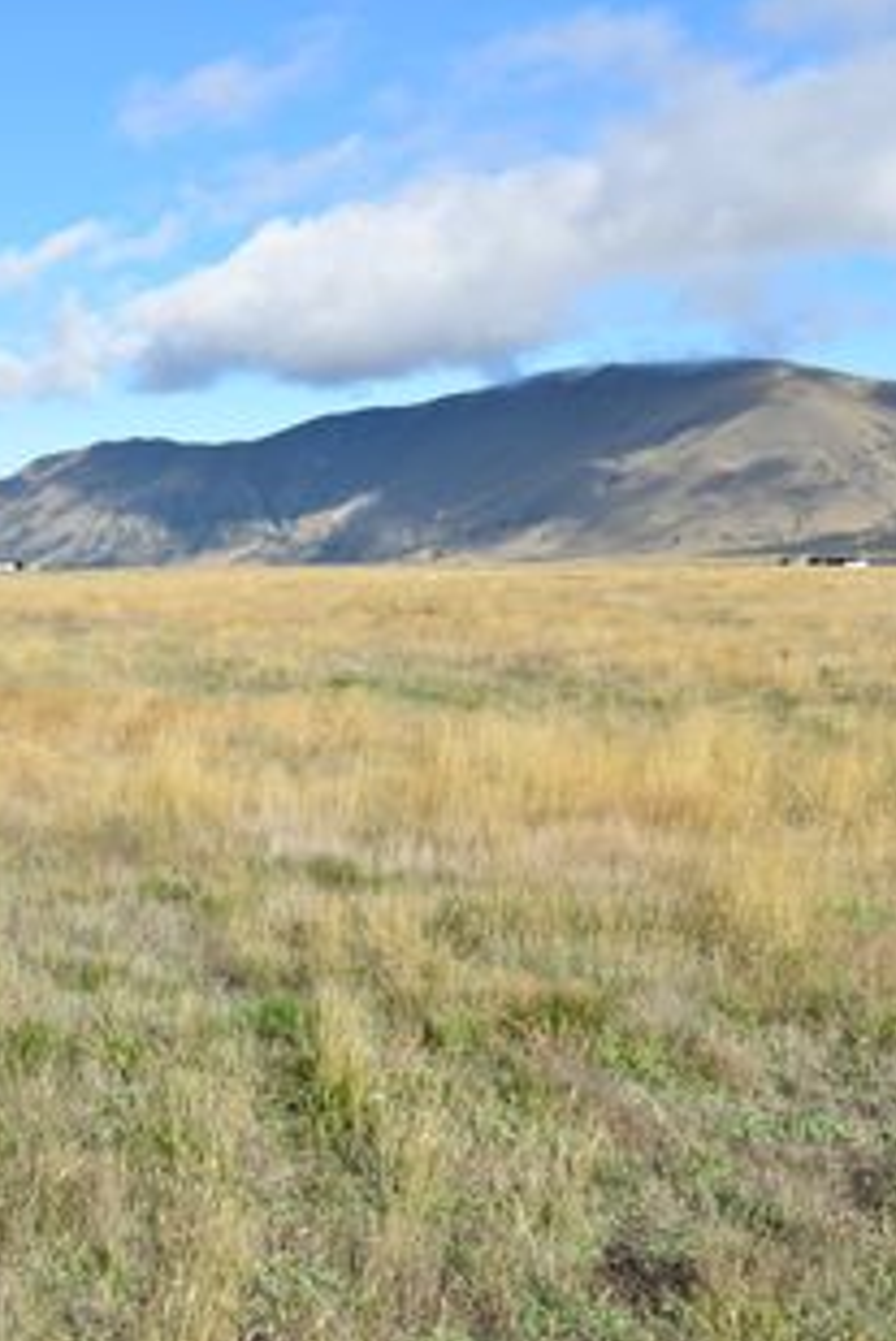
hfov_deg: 25.7
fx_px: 1864
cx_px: 0
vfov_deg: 39.6
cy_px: 673
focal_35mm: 50
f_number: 10
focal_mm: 22
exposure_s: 1/400
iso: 200
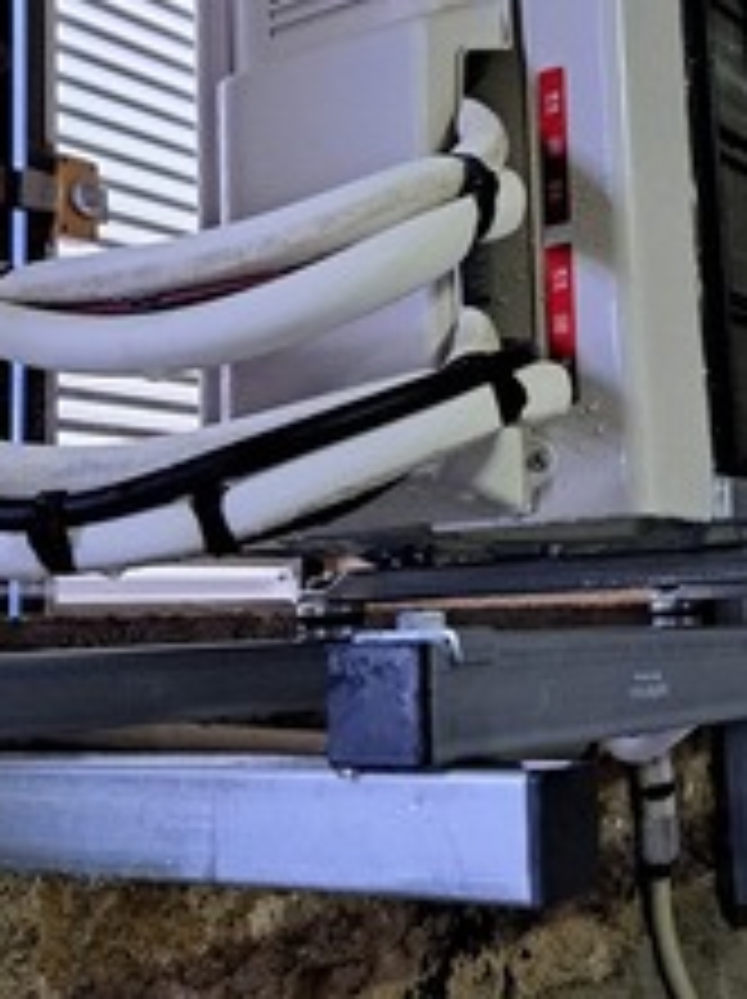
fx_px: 1499
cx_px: 486
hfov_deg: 27.8
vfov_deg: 36.6
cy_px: 356
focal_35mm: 52
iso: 500
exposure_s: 1/50
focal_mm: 5.23
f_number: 1.8
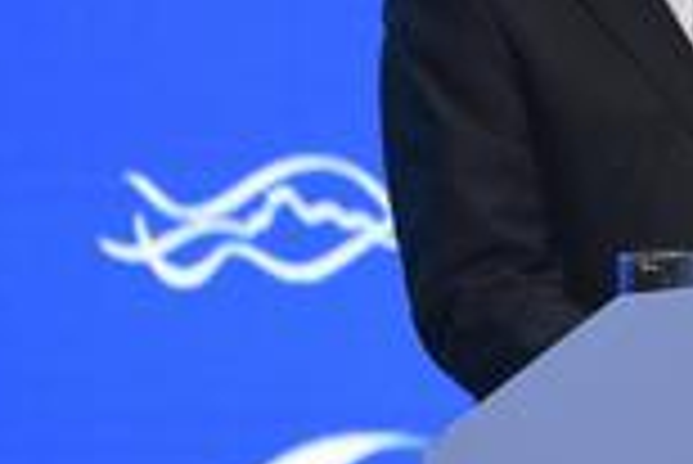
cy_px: 18
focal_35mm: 714
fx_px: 13757
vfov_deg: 1.9
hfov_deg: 2.9
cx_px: 864
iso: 2500
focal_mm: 200
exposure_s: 1/200
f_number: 4.5
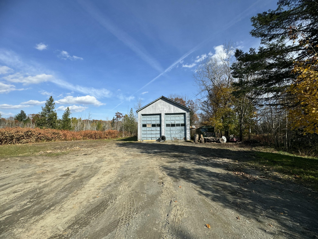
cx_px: 159
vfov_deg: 85.7
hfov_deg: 102.1
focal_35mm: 14
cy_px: 120
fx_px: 129
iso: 50
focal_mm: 2.22
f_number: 2.2
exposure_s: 1/1789
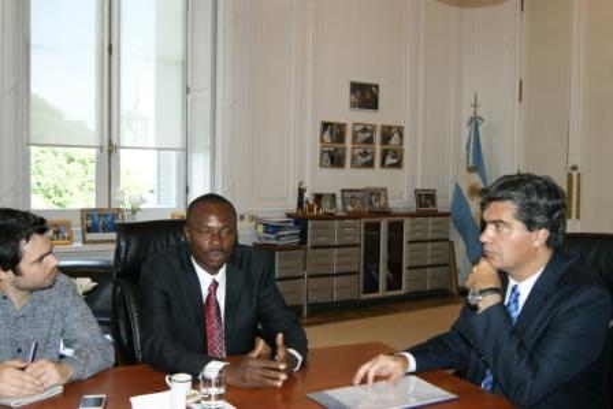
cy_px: 204
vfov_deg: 34.2
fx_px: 664
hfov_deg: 49.5
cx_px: 306
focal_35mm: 39
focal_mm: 26
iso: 400
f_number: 5.6
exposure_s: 1/60
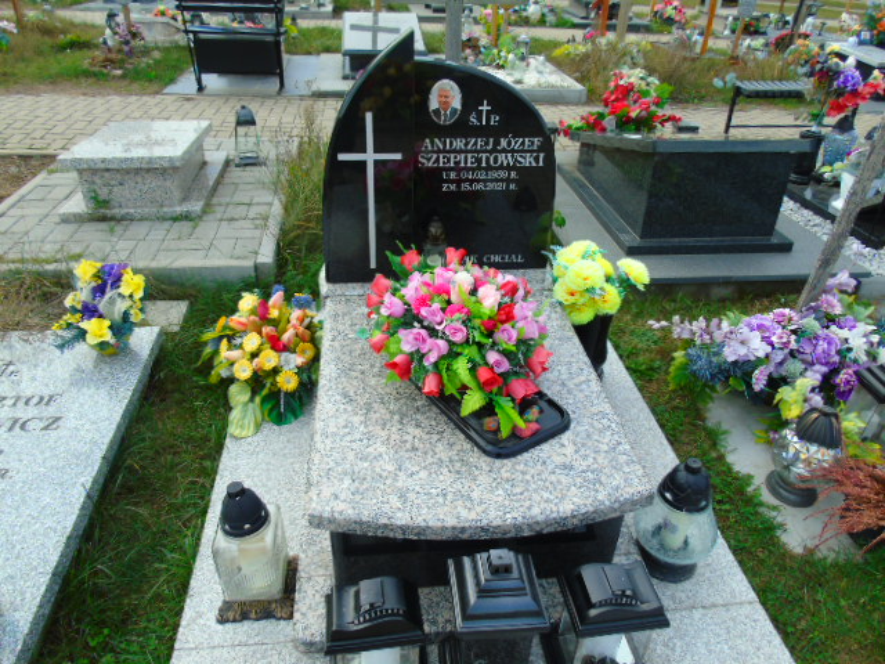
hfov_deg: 69.4
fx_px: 639
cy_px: 332
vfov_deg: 54.9
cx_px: 442
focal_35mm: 25
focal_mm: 4.4
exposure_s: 1/200
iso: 80
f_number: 3.4
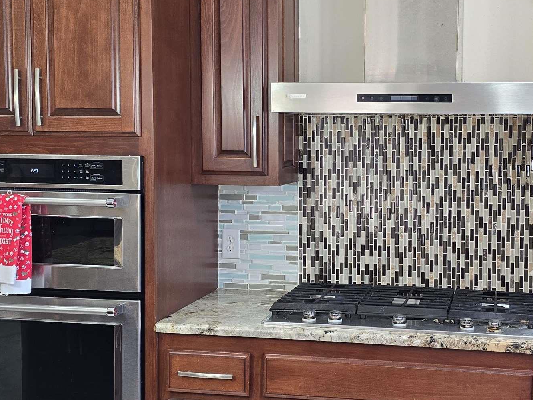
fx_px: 816
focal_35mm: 53
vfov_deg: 27.5
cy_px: 193
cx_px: 346
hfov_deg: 35.9
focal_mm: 6.3
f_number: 1.7
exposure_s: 1/120
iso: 160
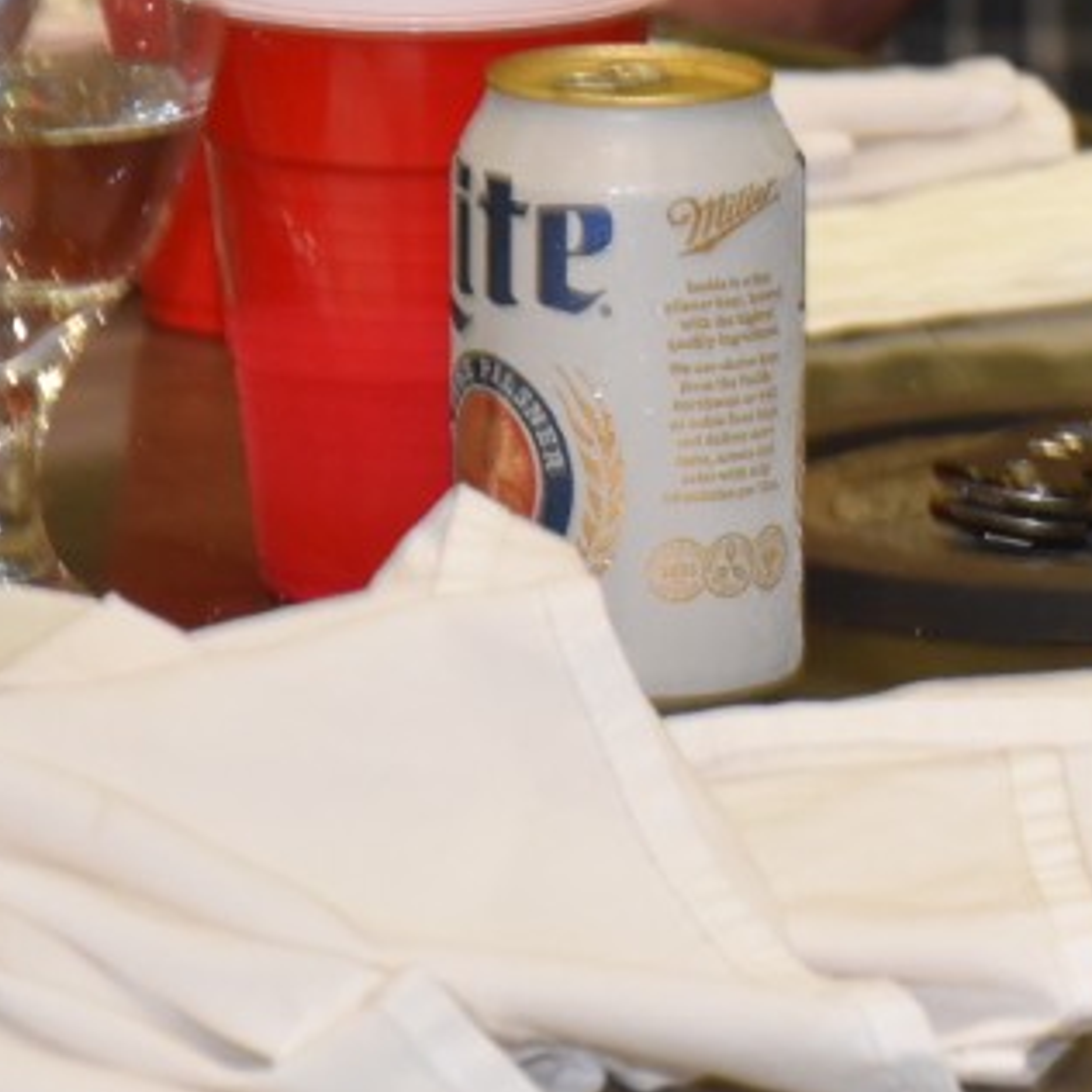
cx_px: 1192
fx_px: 17437
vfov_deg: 3.6
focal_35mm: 489
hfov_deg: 3.6
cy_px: 349
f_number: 5.6
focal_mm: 105
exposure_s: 1/60
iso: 1600
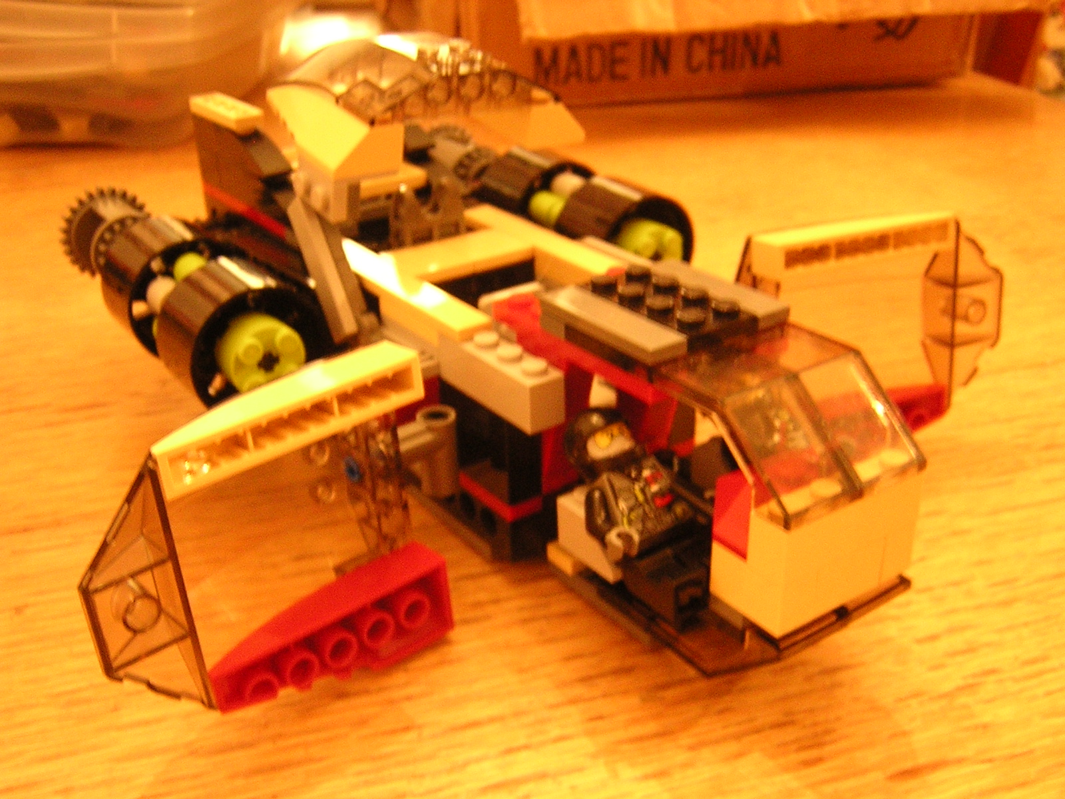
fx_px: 1108
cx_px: 532
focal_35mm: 36
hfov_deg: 51.4
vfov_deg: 39.7
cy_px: 400
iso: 400
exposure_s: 1/2.8
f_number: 2.6
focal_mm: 4.7
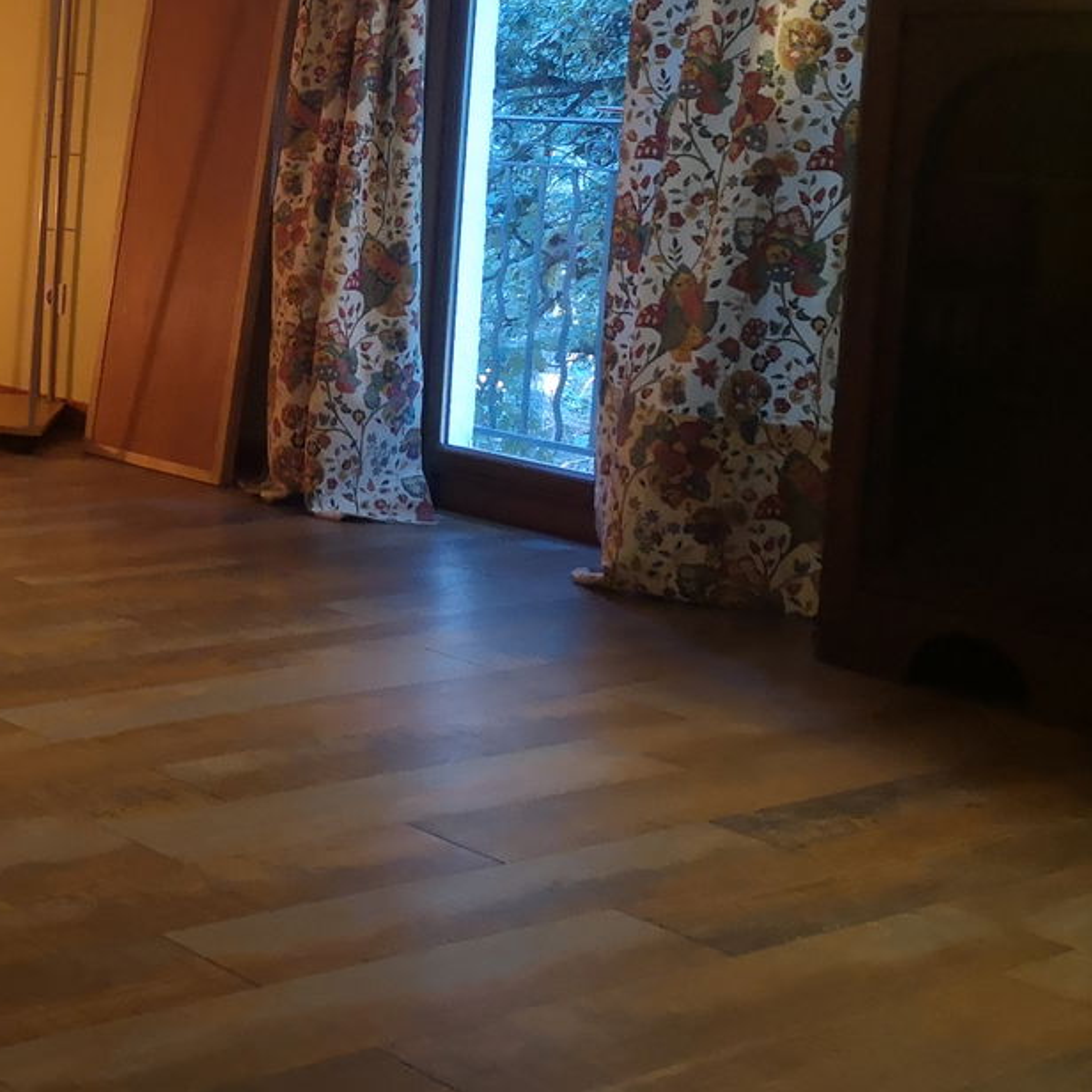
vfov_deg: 27.3
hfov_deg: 24.4
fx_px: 2213
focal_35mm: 62
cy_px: 255
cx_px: -312
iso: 400
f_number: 1.8
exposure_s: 1/33.3
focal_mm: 3.95
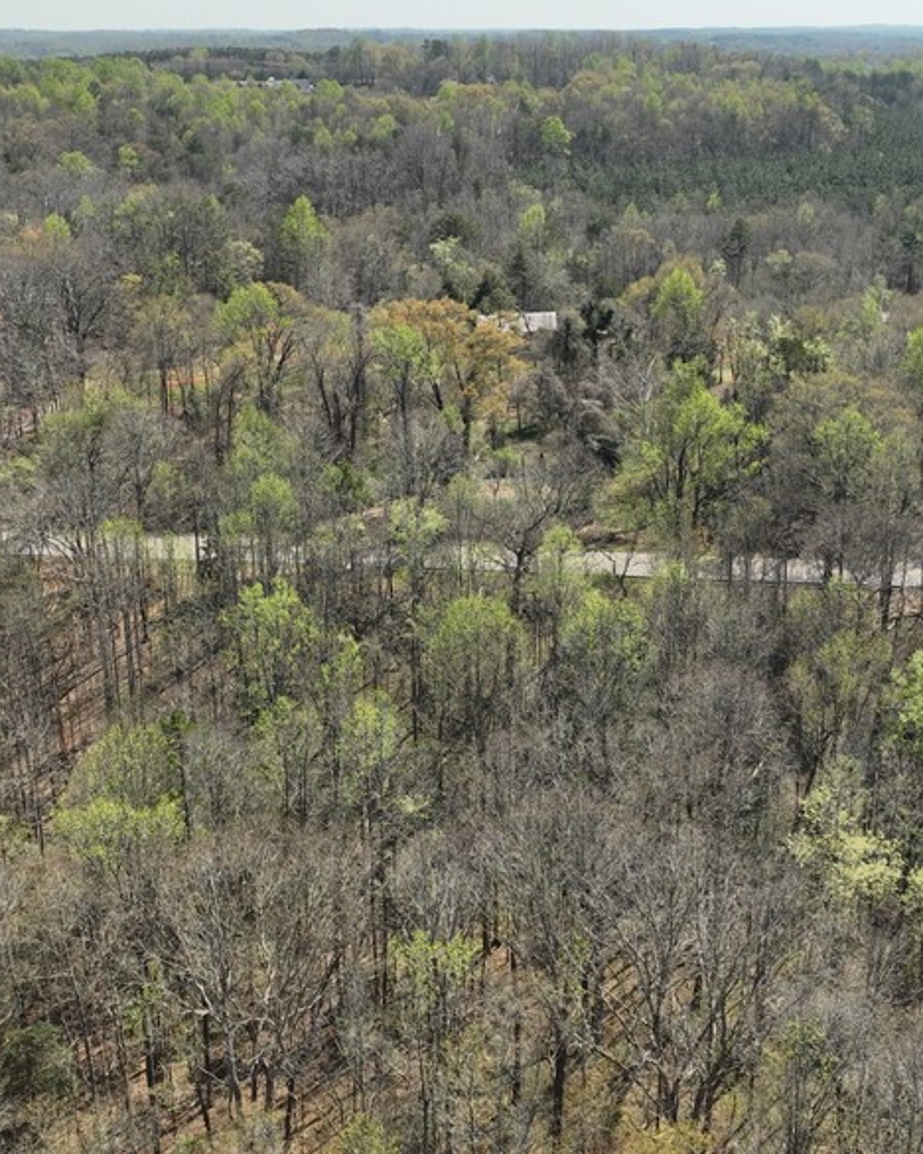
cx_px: 546
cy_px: 457
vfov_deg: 44.5
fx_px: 1400
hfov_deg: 36.4
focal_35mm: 41
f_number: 2.8
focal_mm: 12.29
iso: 170
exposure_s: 1/320
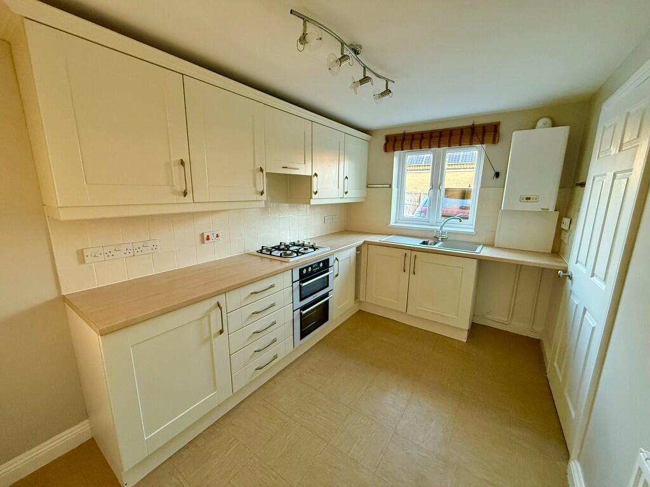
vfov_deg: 85.7
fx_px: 263
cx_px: 325
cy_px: 244
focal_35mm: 14
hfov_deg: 102.1
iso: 400
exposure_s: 1/60
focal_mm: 2.22
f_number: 2.2
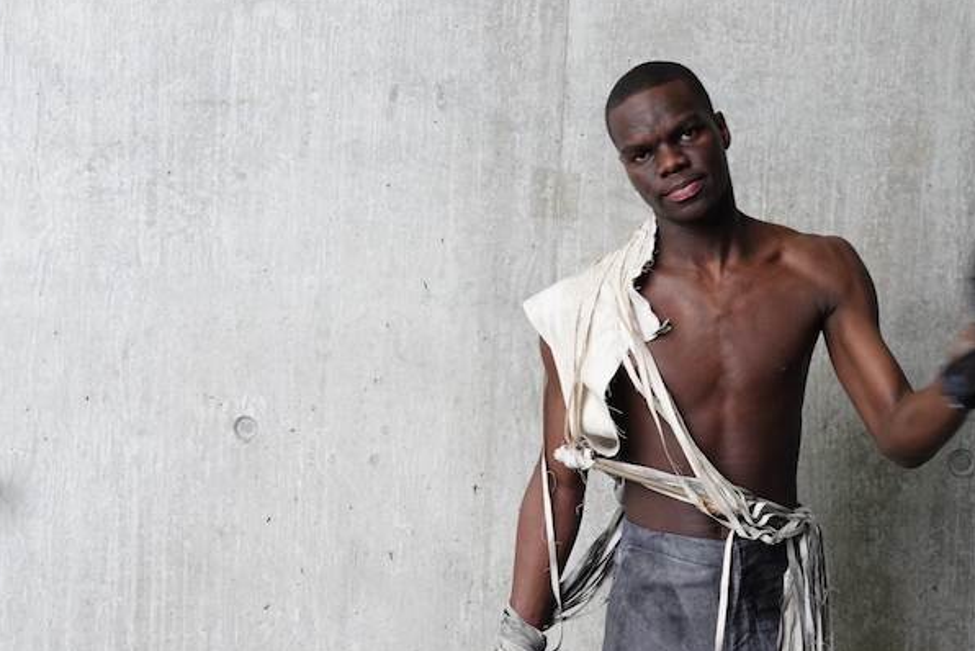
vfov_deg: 26.4
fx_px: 1382
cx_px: 612
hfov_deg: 38.6
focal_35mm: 51
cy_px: 415
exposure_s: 1/125
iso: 640
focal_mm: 14.16
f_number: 3.2
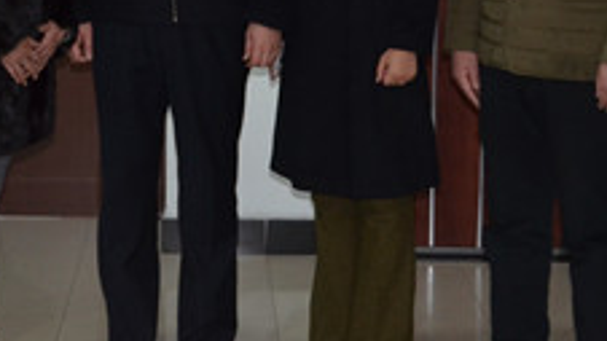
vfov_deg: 11.8
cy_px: -106
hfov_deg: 21.2
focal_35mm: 100
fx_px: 1609
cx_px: 167
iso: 800
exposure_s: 1/60
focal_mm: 24
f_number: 3.8
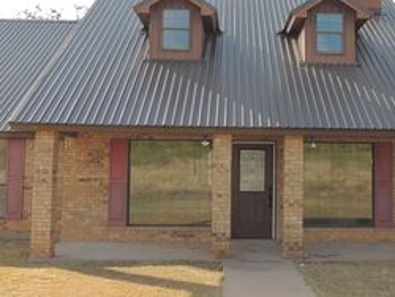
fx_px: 548
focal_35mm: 48
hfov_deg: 39.3
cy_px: 115
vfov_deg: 30.2
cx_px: 256
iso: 100
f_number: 3
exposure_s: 1/500
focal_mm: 4.3
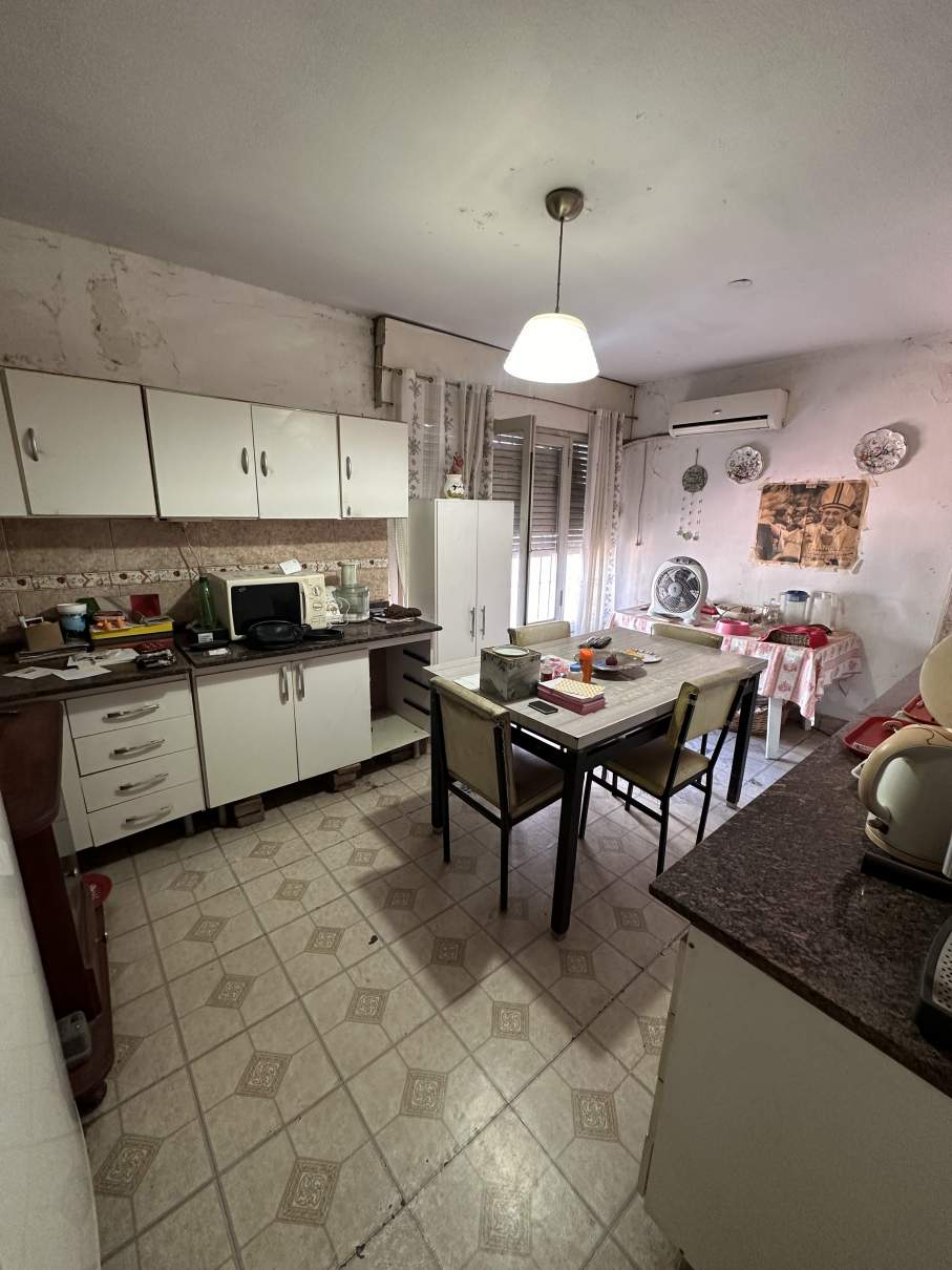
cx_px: 476
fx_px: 514
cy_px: 635
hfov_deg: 85.7
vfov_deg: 102.1
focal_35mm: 14
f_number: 2.2
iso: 250
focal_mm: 2.22
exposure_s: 1/50
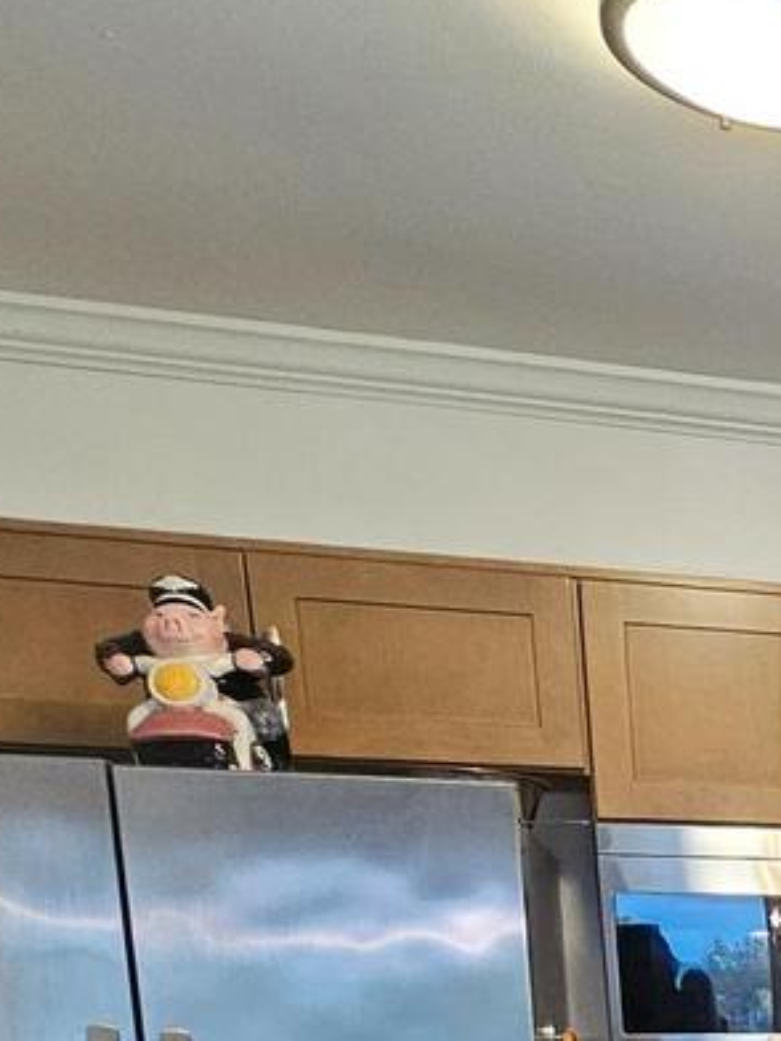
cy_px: 1344
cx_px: 1320
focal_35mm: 51
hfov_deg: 21.3
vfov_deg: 30.1
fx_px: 1534
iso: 320
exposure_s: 1/40
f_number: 2.2
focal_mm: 2.2
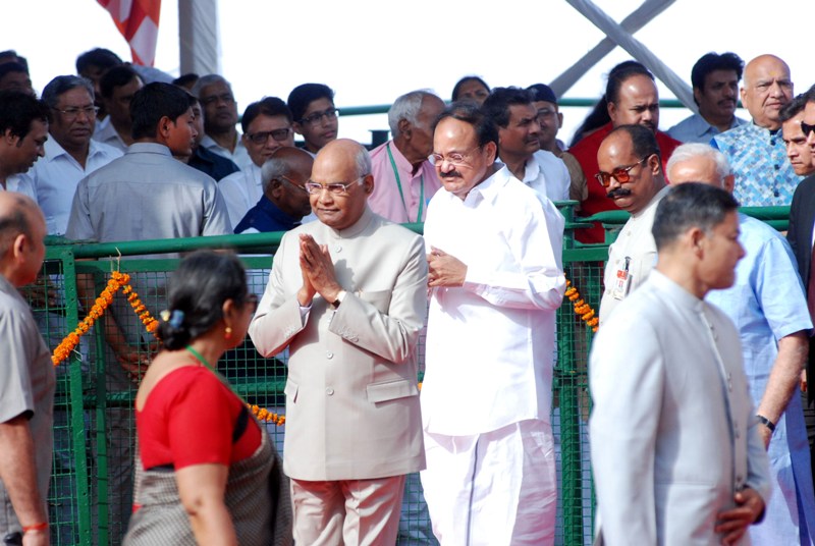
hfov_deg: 6.9
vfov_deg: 4.6
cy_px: 273
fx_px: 6802
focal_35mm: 300
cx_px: 408
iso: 640
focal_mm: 200
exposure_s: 1/1250
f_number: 6.3
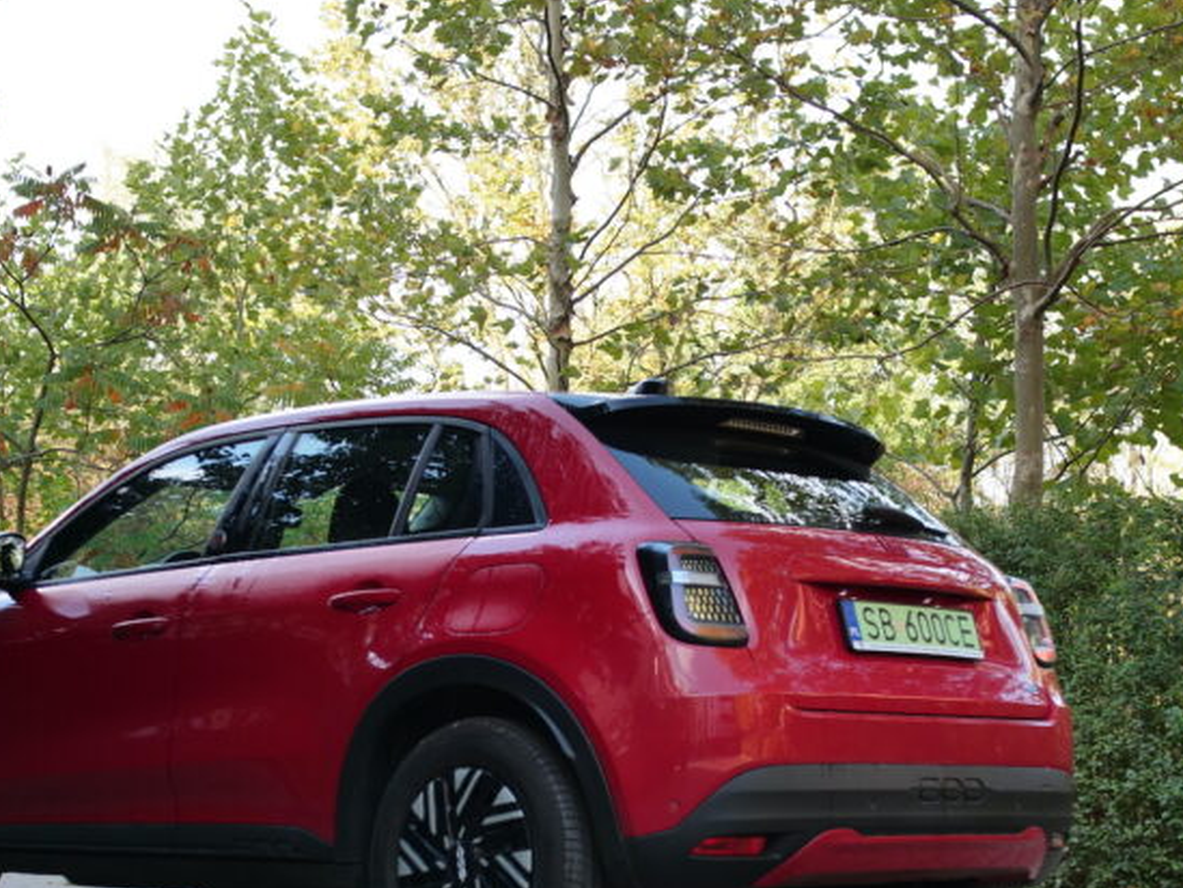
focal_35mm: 82
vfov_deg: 17.9
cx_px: 629
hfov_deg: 23.8
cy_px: 675
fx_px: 2803
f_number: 2.2
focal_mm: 22
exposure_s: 1/400
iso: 200
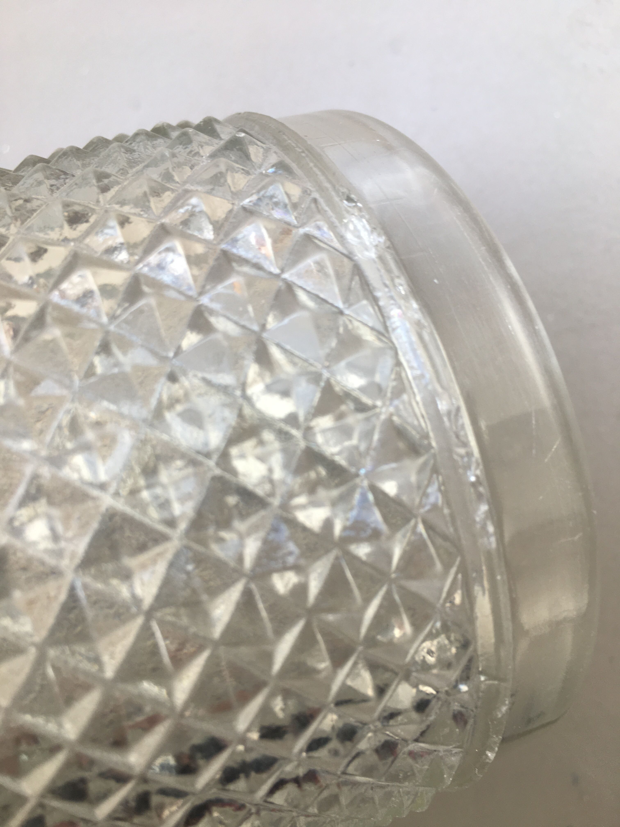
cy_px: 414
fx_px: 693
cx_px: 310
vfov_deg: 61.7
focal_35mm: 29
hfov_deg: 48.2
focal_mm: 4.15
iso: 25
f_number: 2.2
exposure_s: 1/50
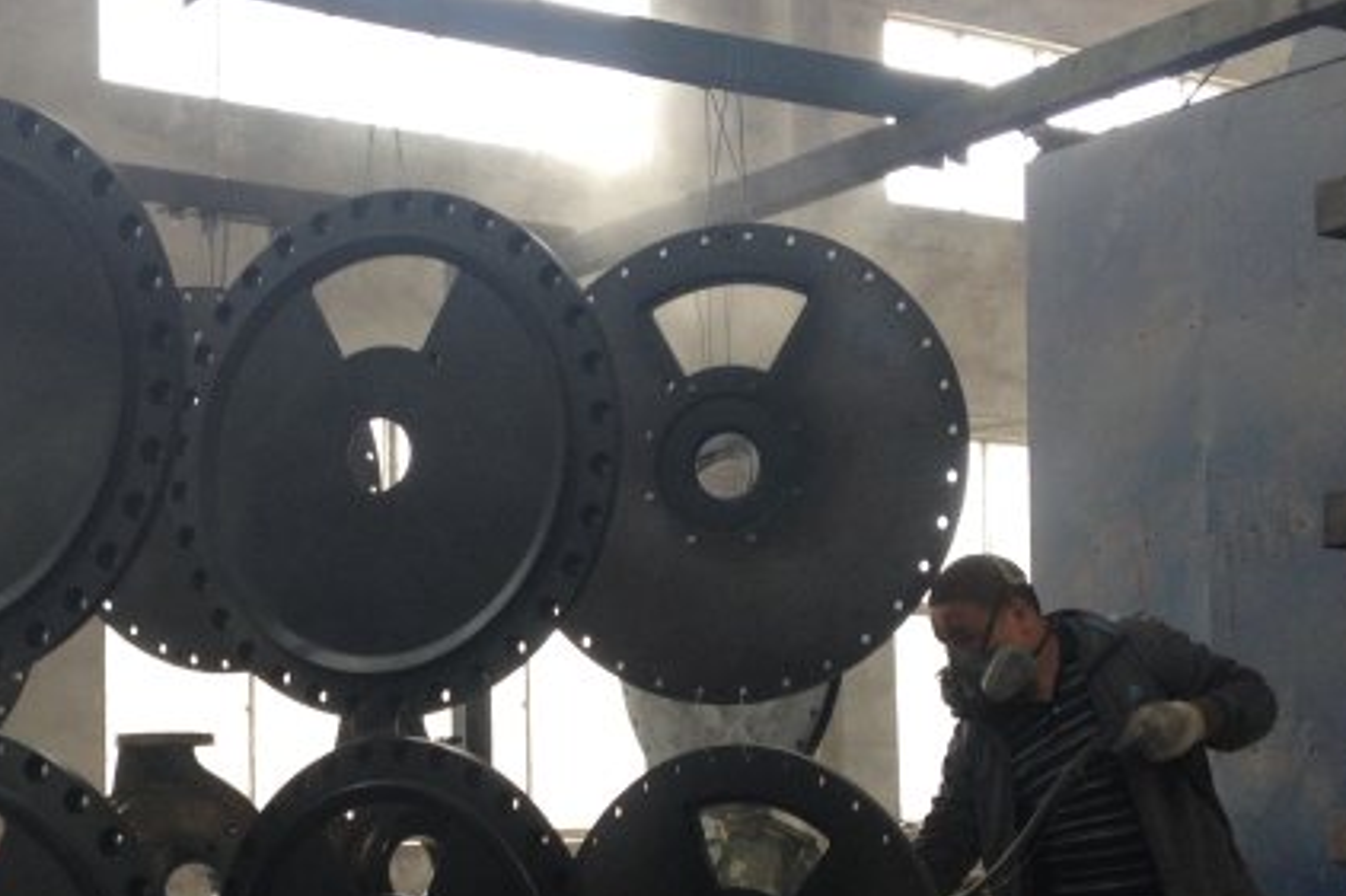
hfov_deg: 29.0
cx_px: 424
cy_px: 673
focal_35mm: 69
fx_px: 2579
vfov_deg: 19.6
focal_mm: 4.28
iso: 80
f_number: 2.4
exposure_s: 1/120
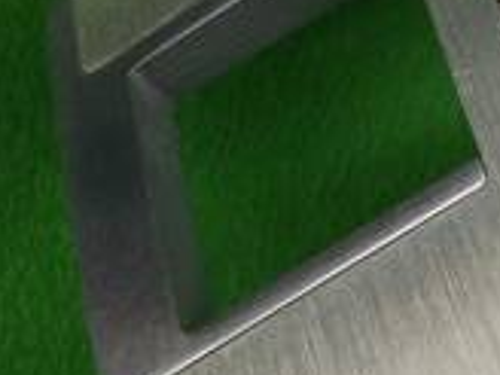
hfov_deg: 15.9
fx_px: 1748
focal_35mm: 121
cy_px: -21
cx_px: 521
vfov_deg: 12.1
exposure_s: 1/30
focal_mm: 3.3
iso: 64
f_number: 2.4
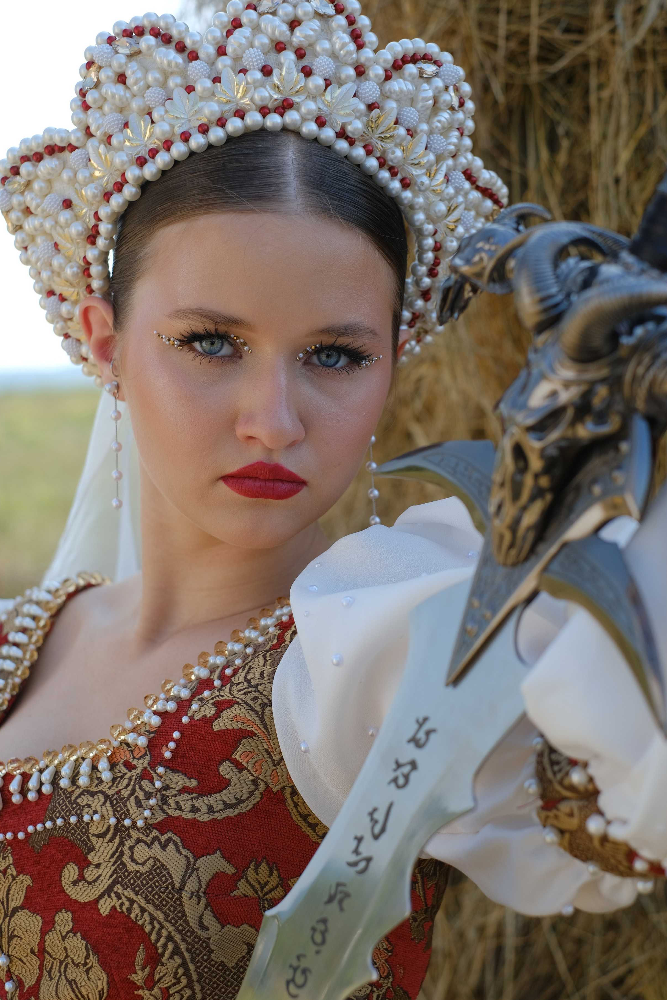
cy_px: 497
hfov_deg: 24.2
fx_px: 1556
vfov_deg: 35.6
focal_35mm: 56
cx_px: 349
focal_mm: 35
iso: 160
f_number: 3.2
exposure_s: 1/420
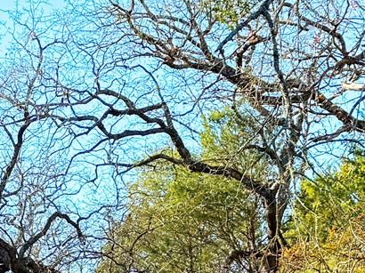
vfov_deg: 12.1
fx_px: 1265
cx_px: 107
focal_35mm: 120
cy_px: 306
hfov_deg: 16.4
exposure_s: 1/1585
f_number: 1.78
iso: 80
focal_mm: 6.76
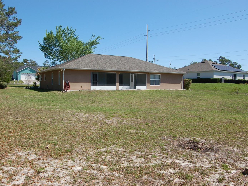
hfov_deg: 59.9
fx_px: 215
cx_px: 117
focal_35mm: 30
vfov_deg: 46.8
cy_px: 94
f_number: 10
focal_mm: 18
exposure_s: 1/400
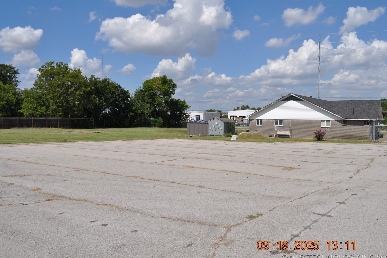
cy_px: 132
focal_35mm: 31
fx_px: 333
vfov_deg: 42.3
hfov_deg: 60.3
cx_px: 195
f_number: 11
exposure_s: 1/500
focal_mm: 20
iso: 200
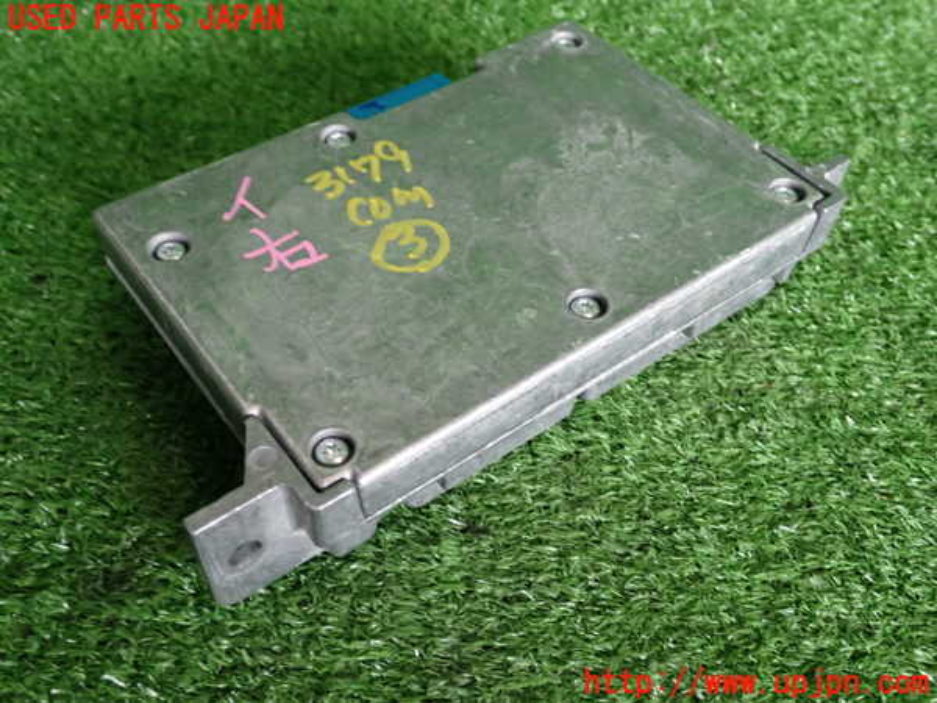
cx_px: 468
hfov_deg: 51.4
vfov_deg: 39.7
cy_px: 352
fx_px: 974
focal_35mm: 36
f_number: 2.5
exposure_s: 1/60
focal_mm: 6.37
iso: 320
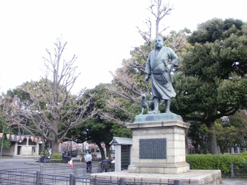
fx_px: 257
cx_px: 124
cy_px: 92
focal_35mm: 36
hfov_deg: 51.4
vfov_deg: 39.7
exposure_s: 1/100
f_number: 3.5
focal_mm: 6.3
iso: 100
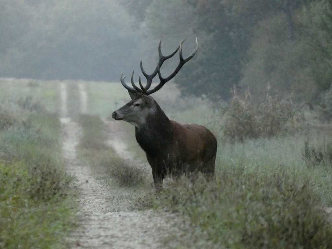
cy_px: 124
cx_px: 166
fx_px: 11509
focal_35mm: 1200
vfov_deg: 1.2
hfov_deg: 1.7
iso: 1250
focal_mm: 215
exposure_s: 1/125
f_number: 5.9
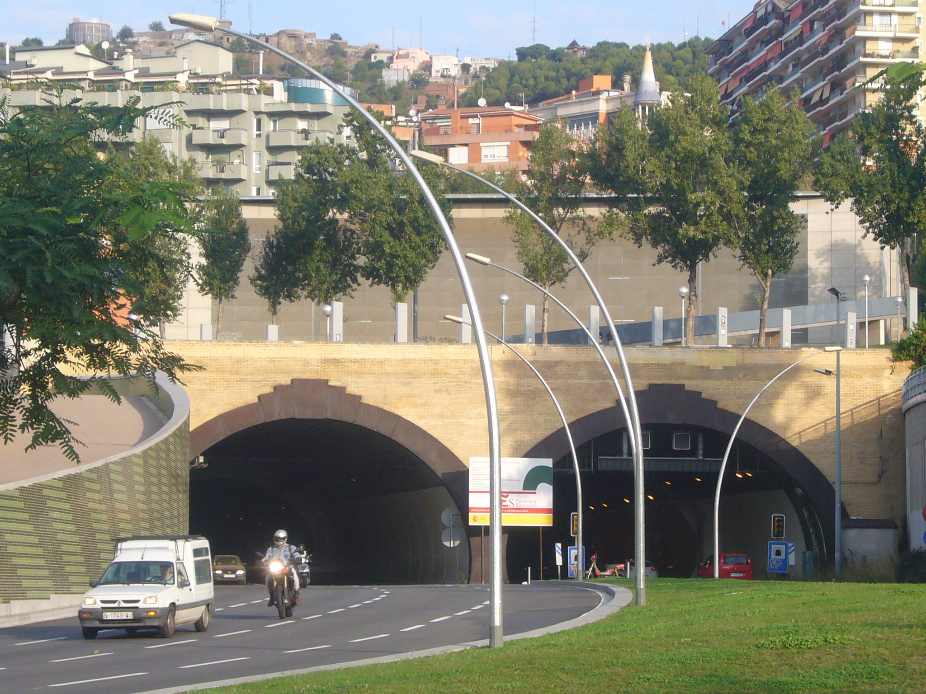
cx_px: 463
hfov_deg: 18.0
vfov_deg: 13.6
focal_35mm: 109
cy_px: 347
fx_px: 2916
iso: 80
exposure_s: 1/200
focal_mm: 13.2
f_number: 4.8
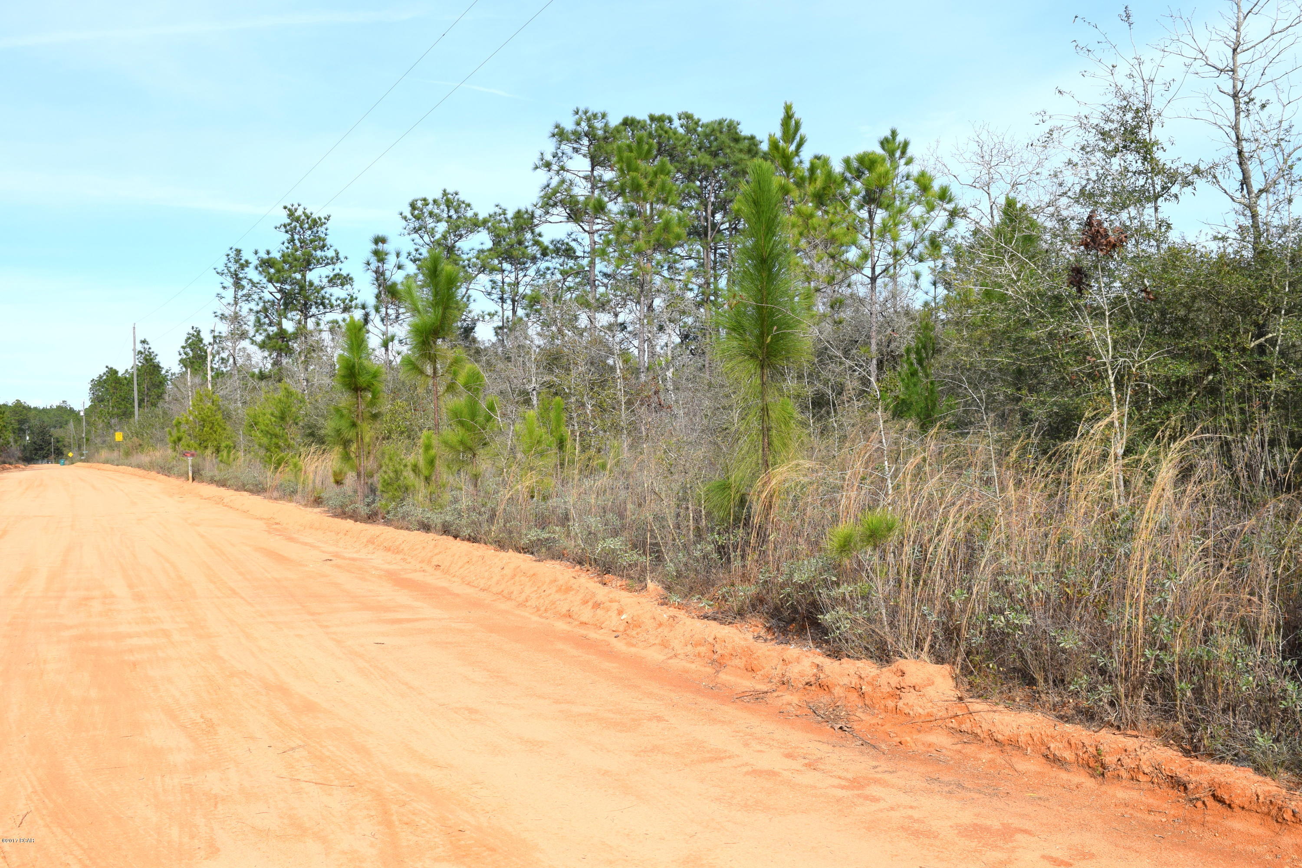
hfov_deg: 51.3
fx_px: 1356
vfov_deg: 35.5
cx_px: 651
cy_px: 434
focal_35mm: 38
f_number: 10
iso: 200
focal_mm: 25
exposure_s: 1/400
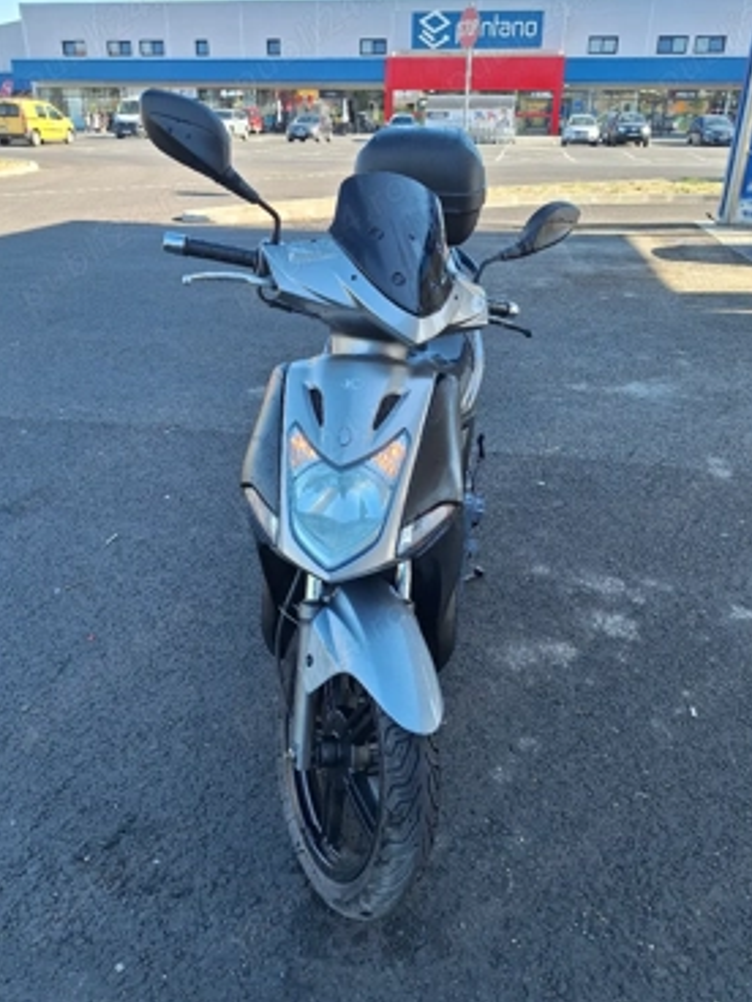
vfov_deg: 69.4
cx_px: 373
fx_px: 724
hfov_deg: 54.9
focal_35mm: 25
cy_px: 487
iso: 40
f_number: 1.8
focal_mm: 5.54
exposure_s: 1/556
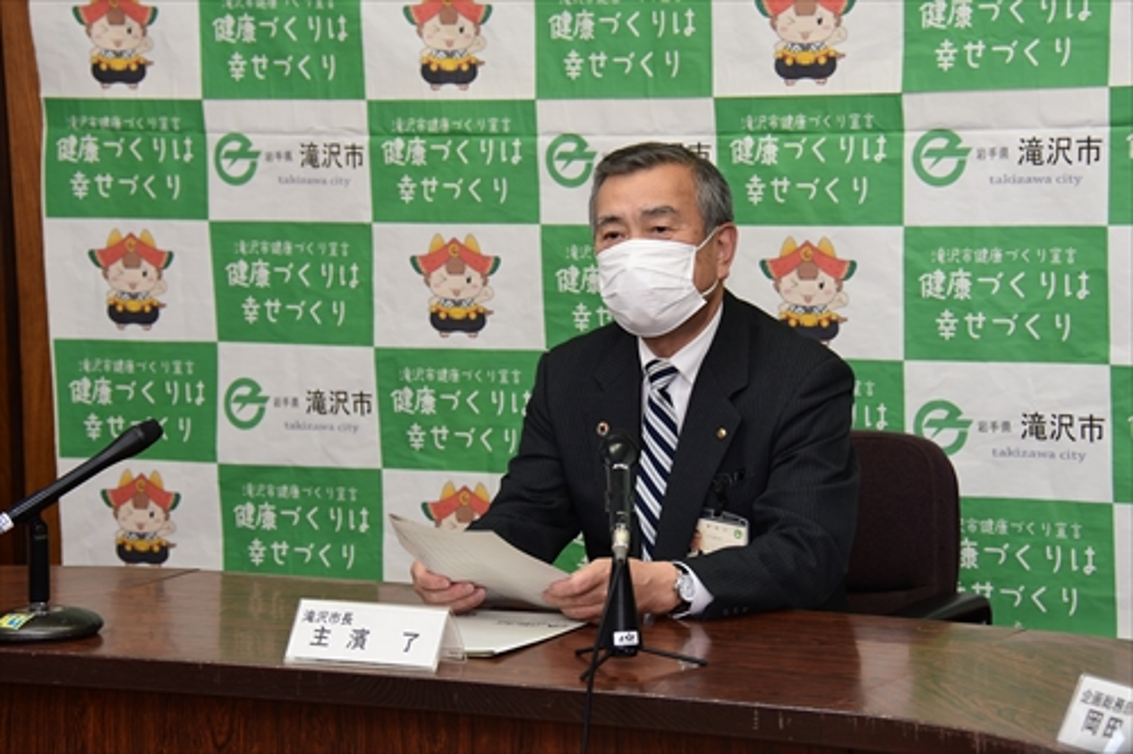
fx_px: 3681
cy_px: 377
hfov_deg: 17.5
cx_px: 566
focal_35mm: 117
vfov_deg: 11.7
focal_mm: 78
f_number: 5.6
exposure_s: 1/100
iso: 640
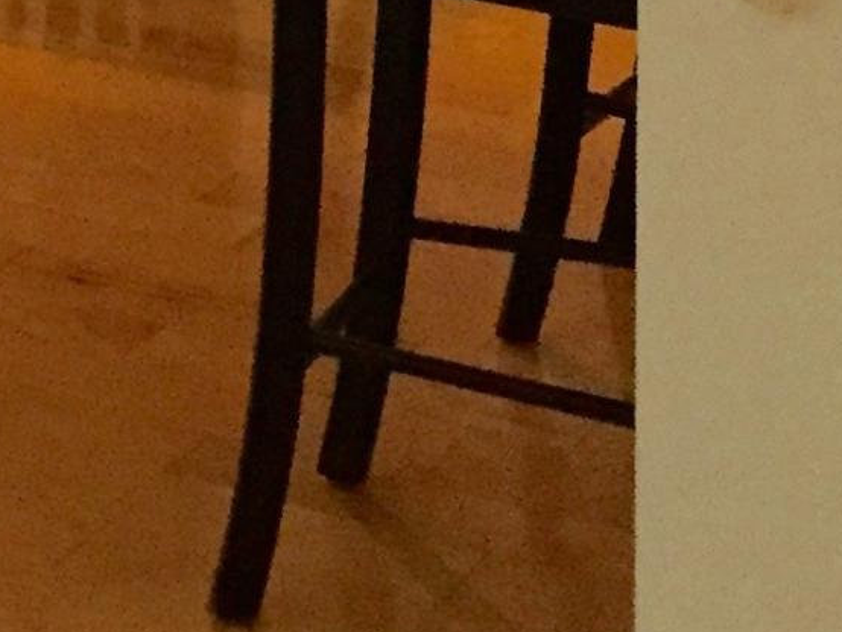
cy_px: -883
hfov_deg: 11.2
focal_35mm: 157
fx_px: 3821
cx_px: -945
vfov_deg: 8.6
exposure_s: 1/30
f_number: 2.2
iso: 200
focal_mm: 4.15
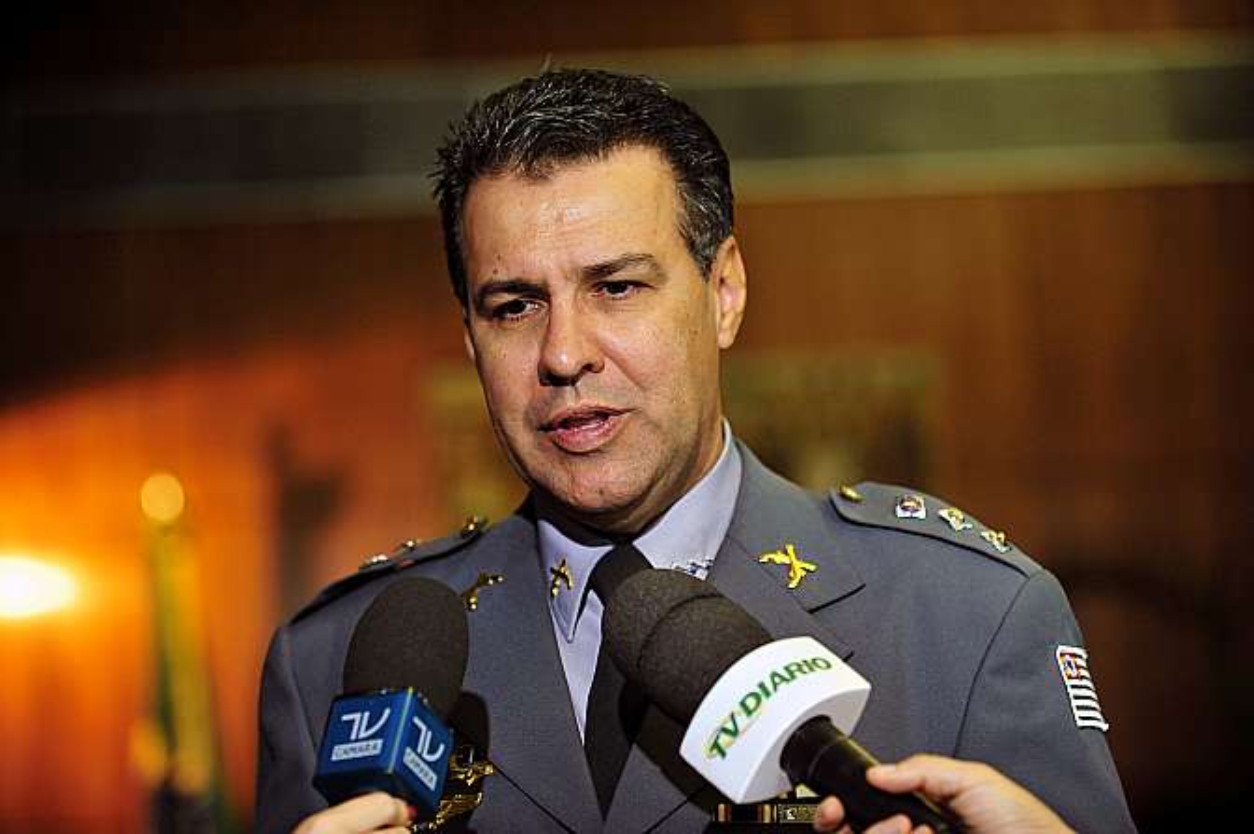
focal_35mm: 86
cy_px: 417
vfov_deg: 15.9
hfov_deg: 23.7
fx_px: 2993
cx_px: 627
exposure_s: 1/250
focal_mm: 86
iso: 2000
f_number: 2.8
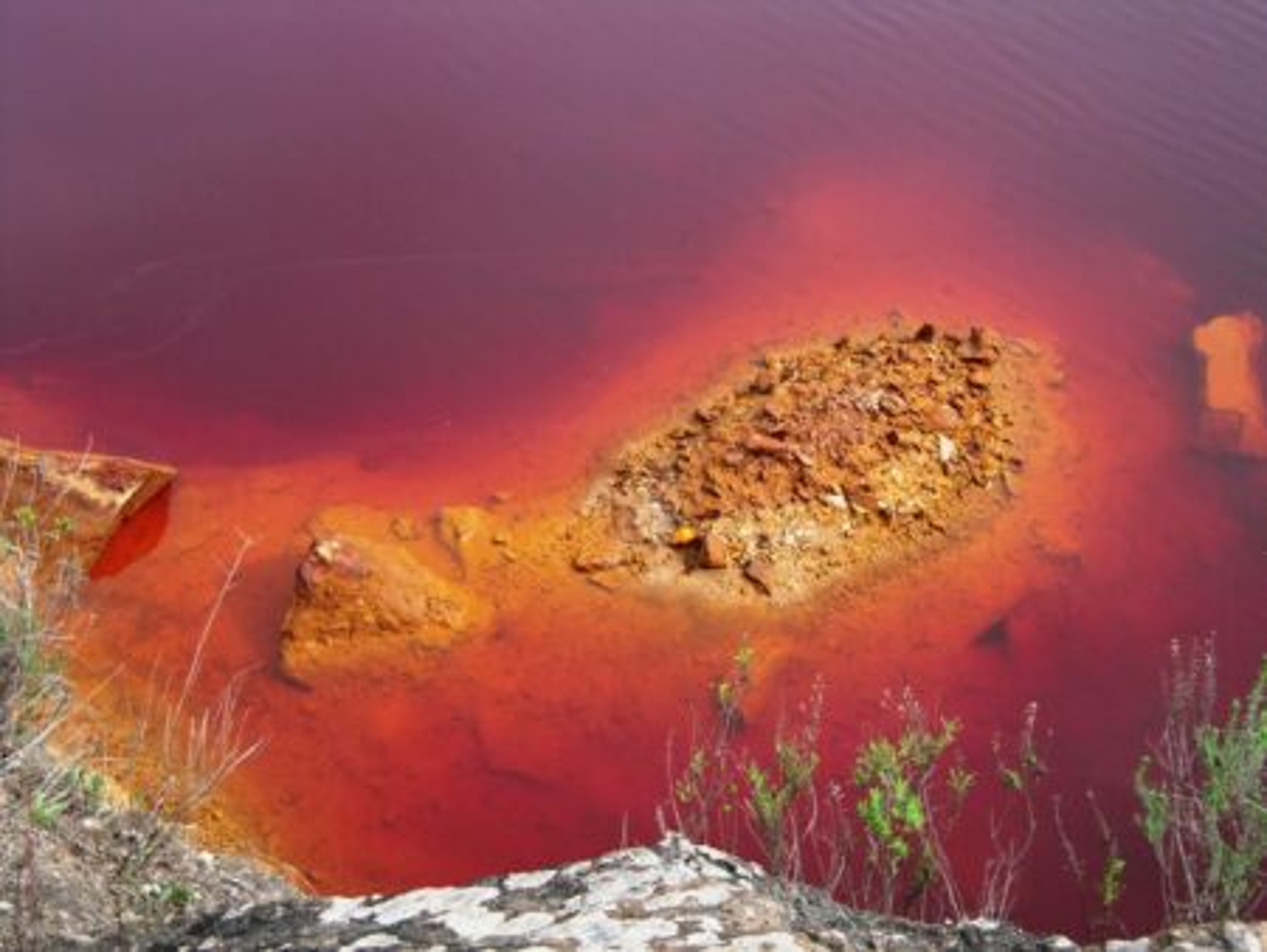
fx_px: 1648
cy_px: 476
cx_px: 634
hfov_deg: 42.1
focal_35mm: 45
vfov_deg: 32.2
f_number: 3.3
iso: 100
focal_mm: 8.1
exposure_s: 1/320
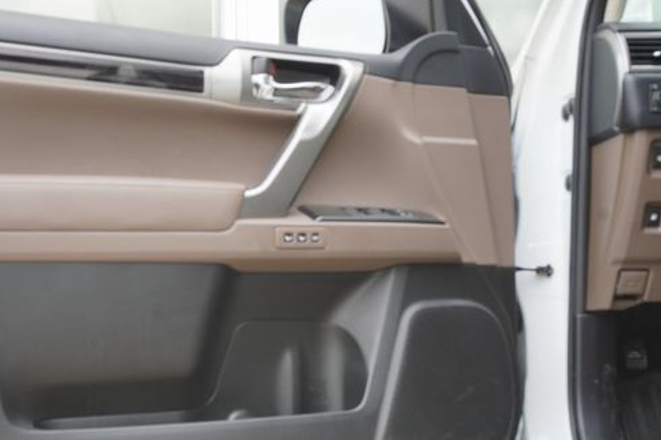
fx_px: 1156
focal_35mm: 63
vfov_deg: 21.5
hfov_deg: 31.8
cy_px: 273
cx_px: 248
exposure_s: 1/15
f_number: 13
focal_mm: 32
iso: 160
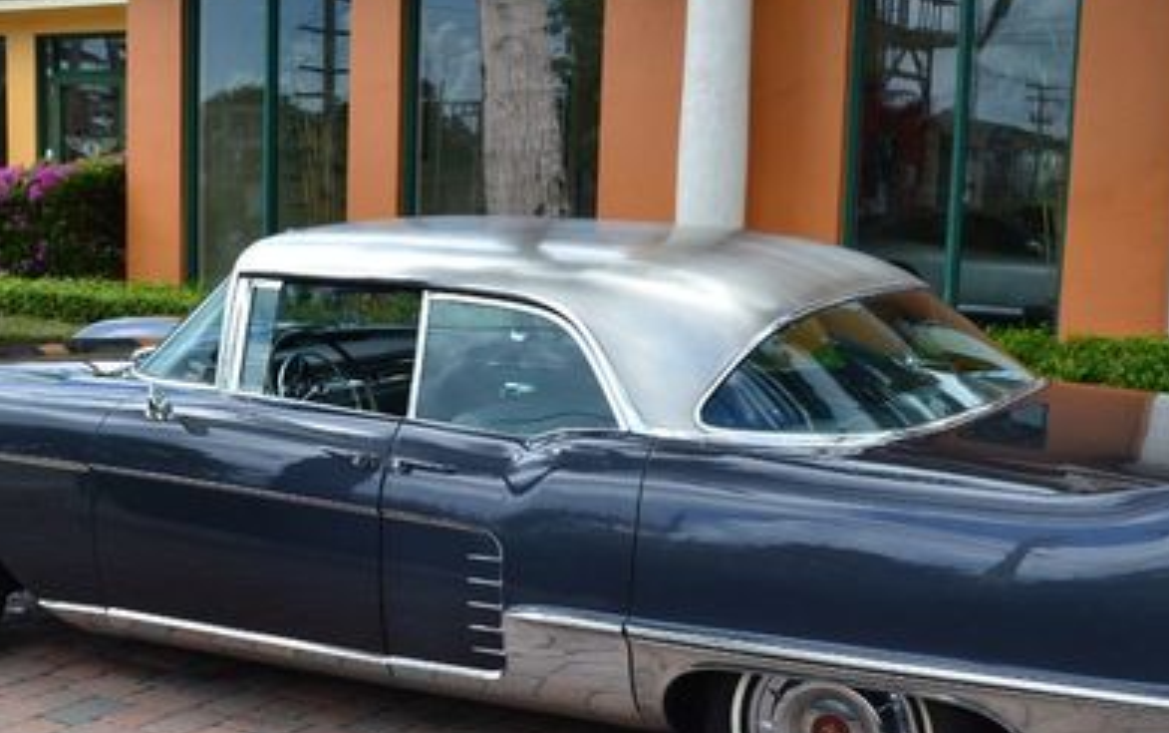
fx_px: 1754
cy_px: 501
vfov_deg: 23.5
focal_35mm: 55
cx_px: 619
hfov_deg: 36.9
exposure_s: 1/250
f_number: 10
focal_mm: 22
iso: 400
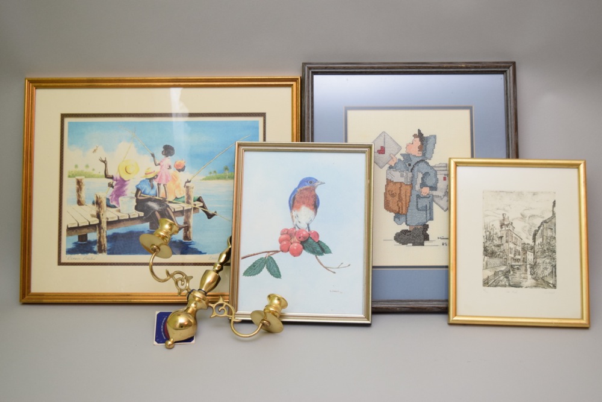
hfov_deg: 36.9
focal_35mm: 54
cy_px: 201
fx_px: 903
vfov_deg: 25.1
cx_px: 301
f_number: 4.8
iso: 1000
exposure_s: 1/60
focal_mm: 36
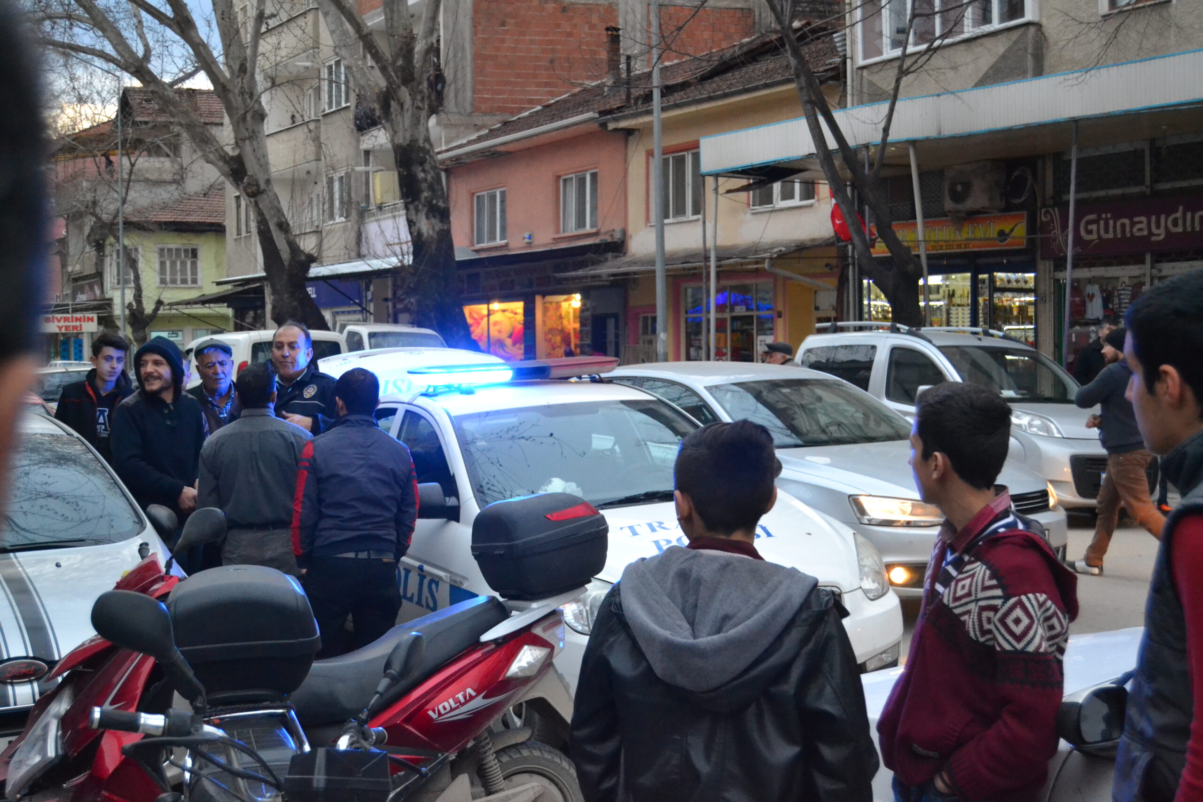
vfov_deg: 28.1
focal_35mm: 48
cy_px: 401
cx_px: 602
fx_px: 1604
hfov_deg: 41.1
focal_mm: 32
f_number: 4.5
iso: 3200
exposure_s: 1/200
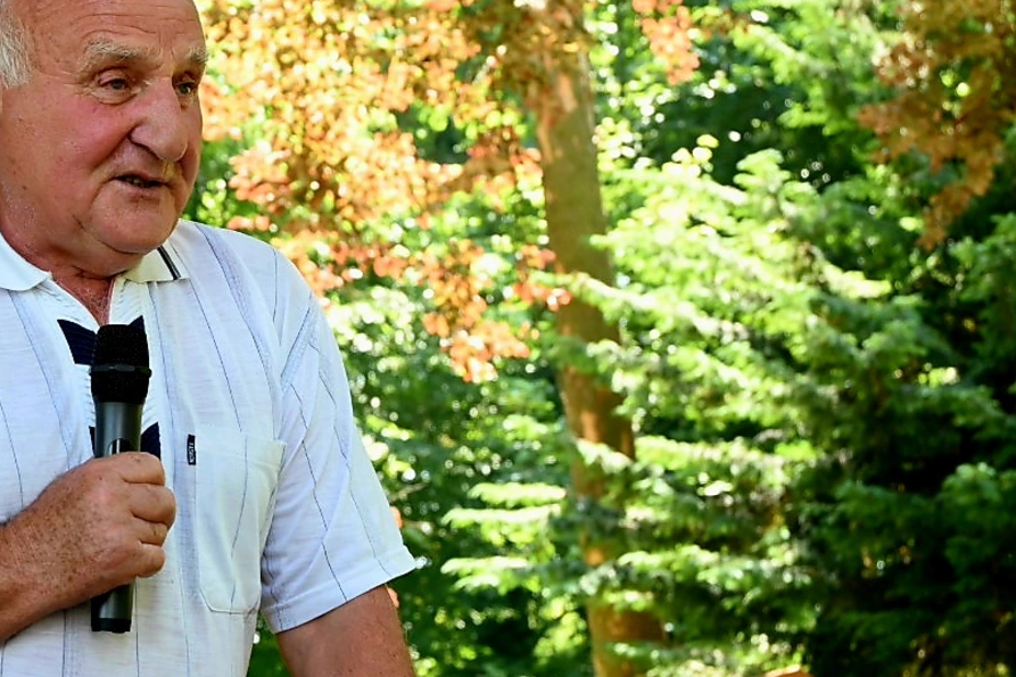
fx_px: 3414
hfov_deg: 16.7
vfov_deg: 11.3
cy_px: 414
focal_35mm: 121
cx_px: 148
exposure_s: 1/125
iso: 720
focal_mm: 40
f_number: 5.6
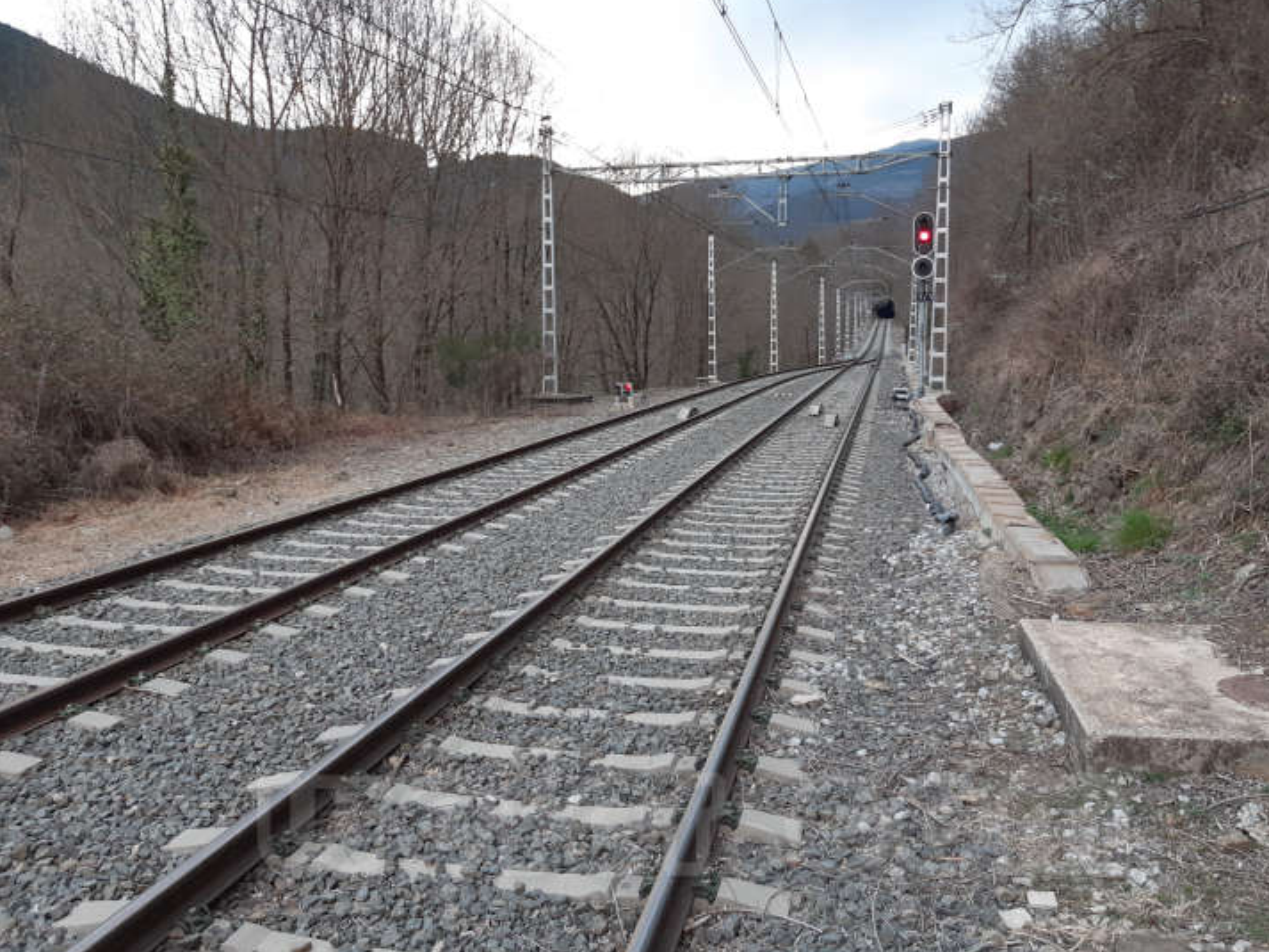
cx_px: 680
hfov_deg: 63.4
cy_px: 445
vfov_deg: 49.7
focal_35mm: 28
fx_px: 1027
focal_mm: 3.92
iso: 64
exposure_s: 1/50
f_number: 1.7
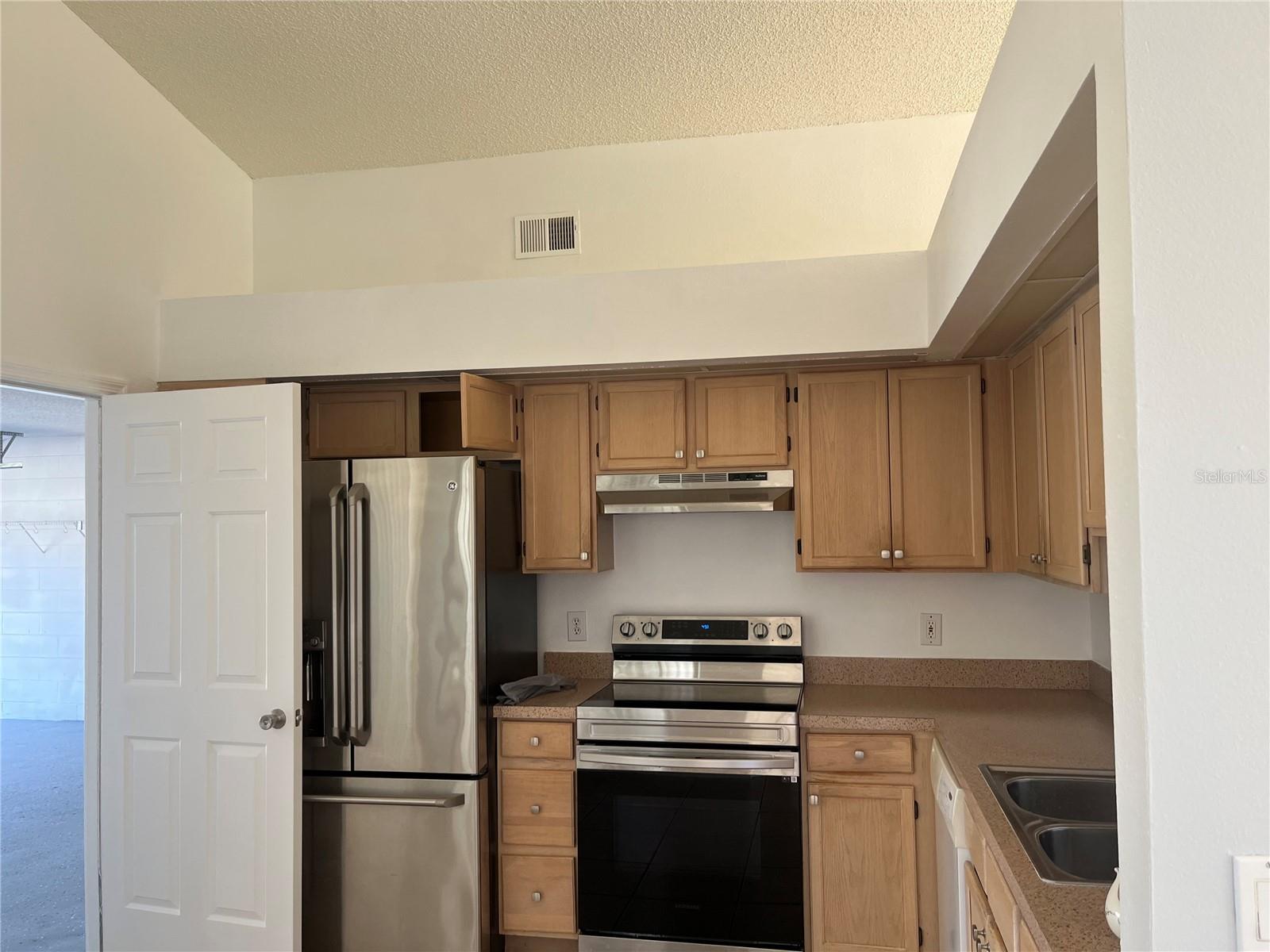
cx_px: 635
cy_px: 476
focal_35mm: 26
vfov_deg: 53.1
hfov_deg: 67.3
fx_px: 954
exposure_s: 1/122
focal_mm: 5.1
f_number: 1.6
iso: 80
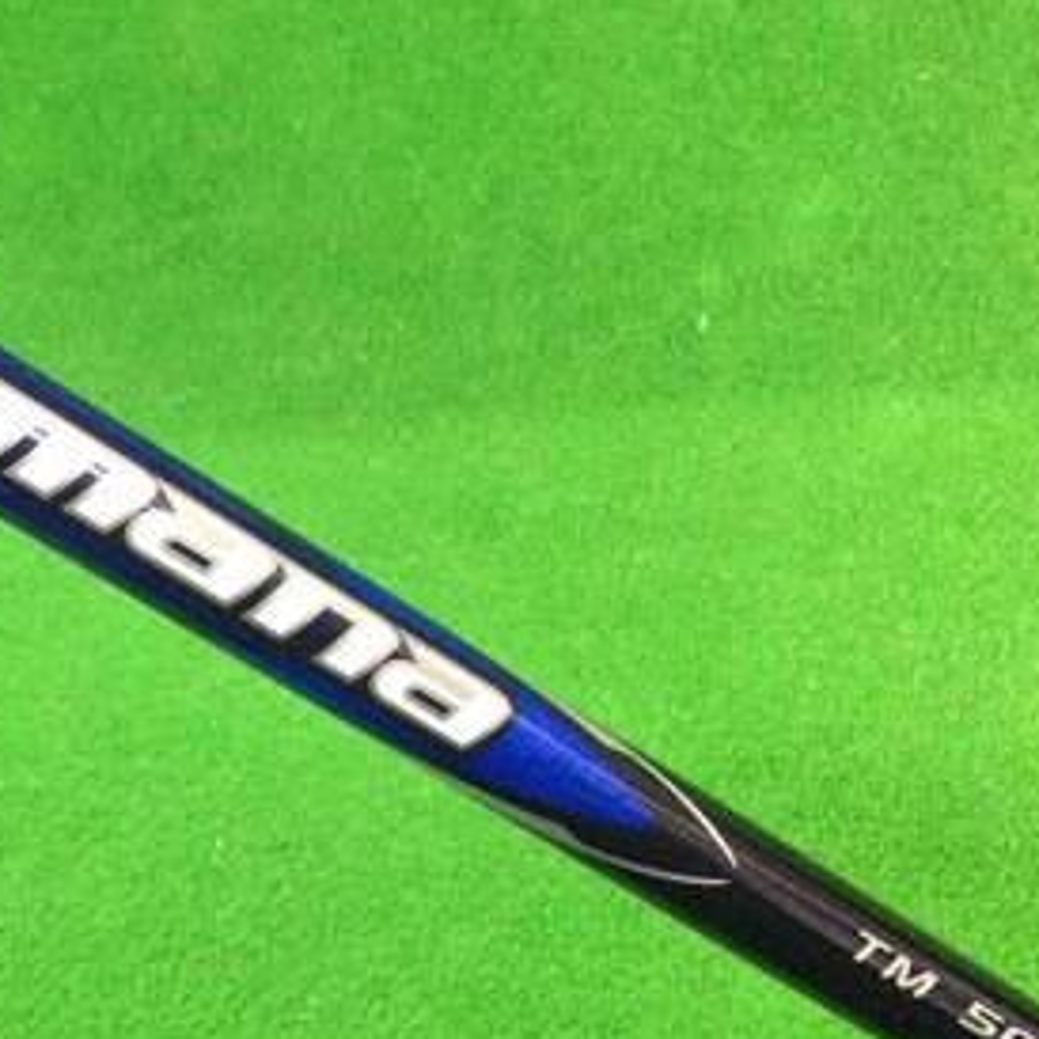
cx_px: 125
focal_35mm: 64
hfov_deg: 26.1
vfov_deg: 26.9
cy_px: 508
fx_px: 2173
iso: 250
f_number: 2.4
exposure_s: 1/30
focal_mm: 3.3
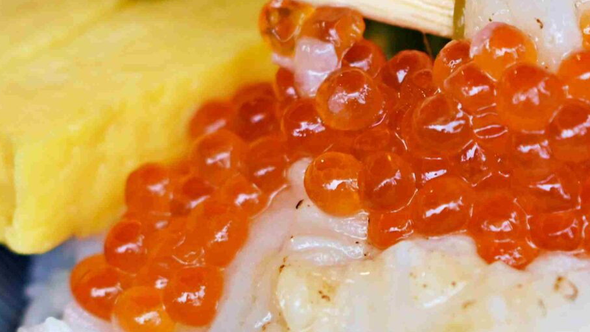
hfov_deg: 9.6
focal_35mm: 221
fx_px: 3458
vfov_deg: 5.5
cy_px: 133
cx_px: 727
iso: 125
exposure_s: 1/160
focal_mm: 50
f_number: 3.2
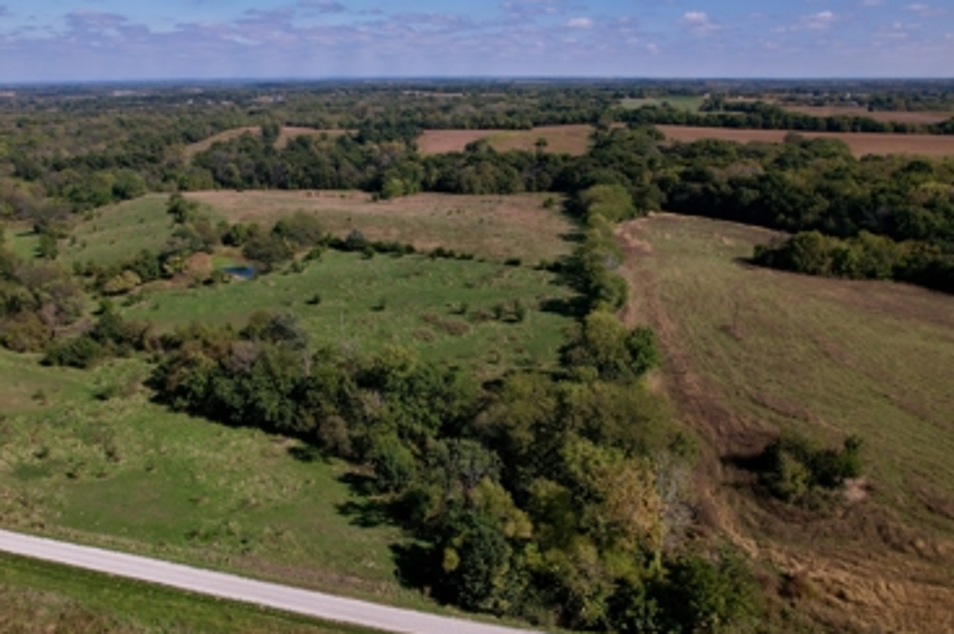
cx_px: 406
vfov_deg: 47.8
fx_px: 715
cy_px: 294
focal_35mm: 27
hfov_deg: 67.1
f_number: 2.8
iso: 100
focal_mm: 8.38
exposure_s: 1/100
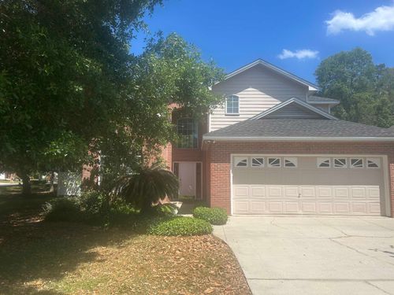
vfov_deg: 53.1
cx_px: 197
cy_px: 148
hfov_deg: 67.3
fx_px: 296
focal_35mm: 26
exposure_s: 1/3460
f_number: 1.5
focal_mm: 5.7
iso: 50
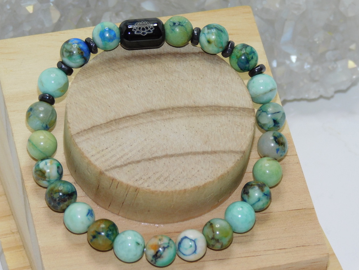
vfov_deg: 7.1
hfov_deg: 9.5
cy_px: 136
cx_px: 182
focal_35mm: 208
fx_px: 2158
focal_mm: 35.9
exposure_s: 1/60
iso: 200
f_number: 5.4
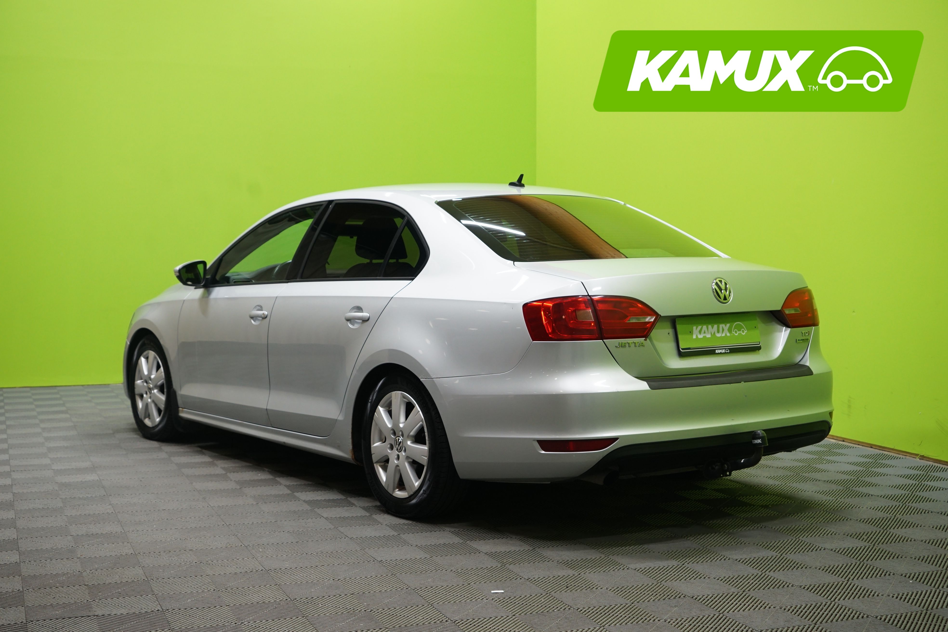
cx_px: 474
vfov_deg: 27.5
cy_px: 316
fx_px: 1290
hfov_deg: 40.3
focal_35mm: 49
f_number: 5.6
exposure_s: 1/20
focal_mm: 49
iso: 800
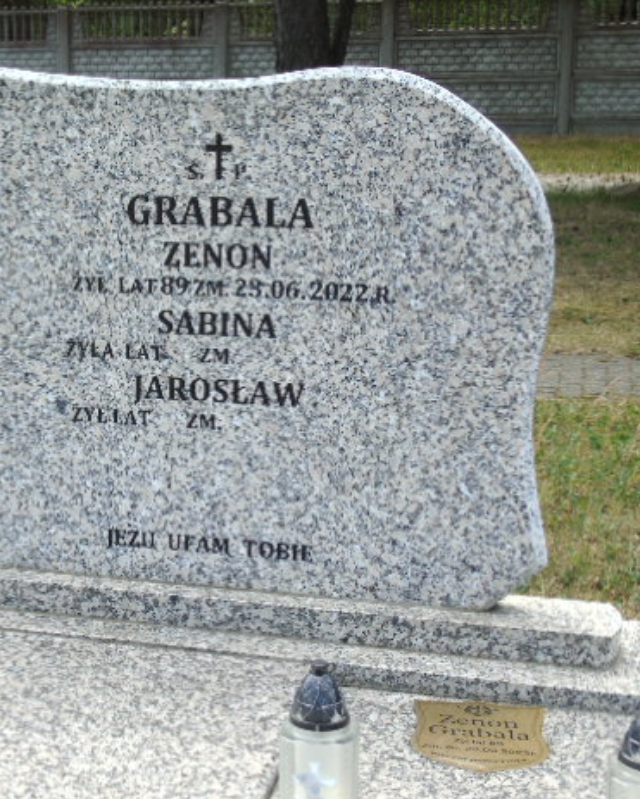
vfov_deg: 30.5
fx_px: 1467
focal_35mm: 62
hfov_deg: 24.3
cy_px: 400
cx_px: 136
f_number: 4.1
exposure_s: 1/320
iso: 80
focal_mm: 8.2
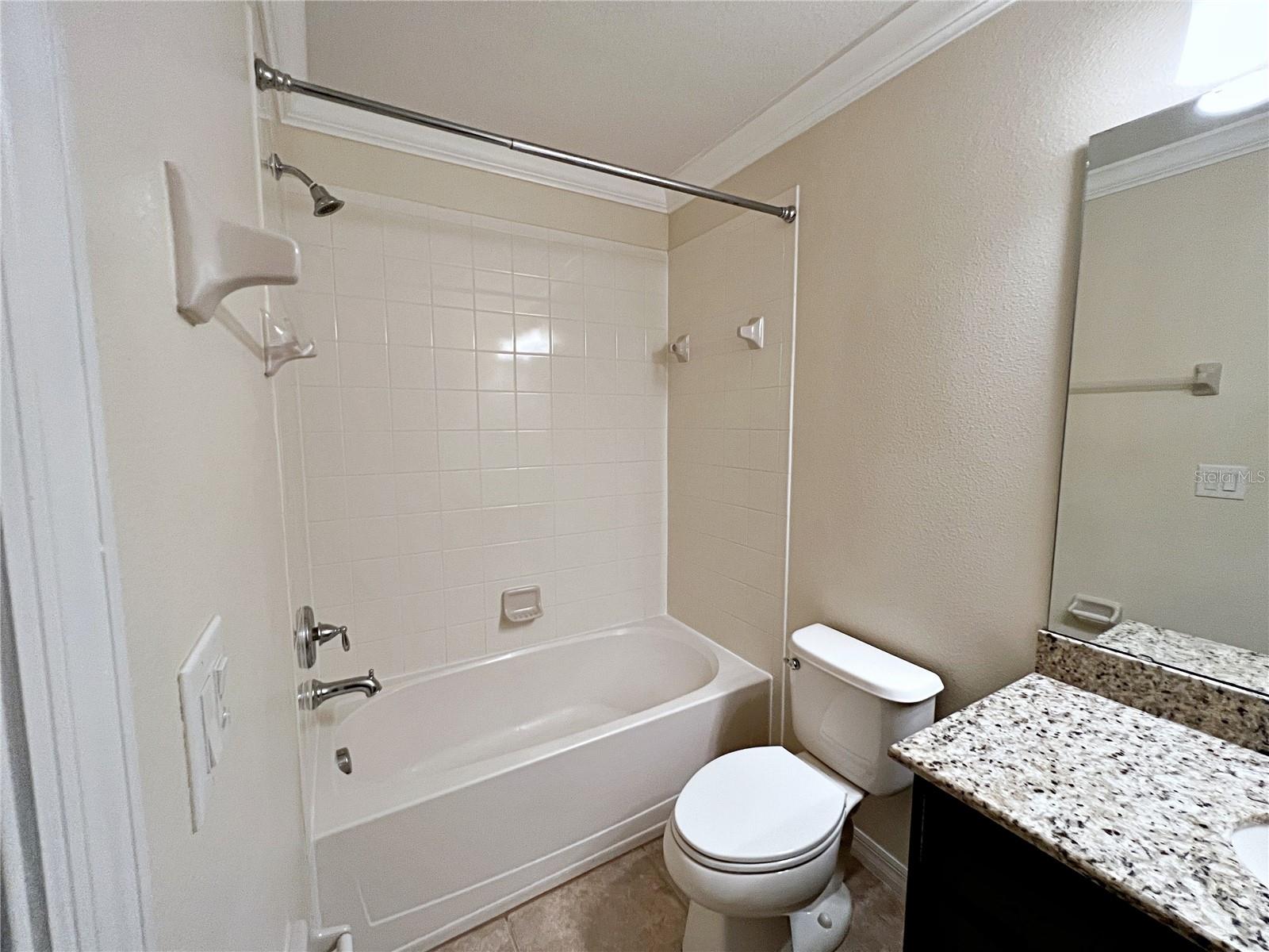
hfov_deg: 106.2
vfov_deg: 89.9
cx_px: 634
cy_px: 476
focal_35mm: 13
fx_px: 477
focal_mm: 1.57
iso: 160
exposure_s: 1/60
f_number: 1.8
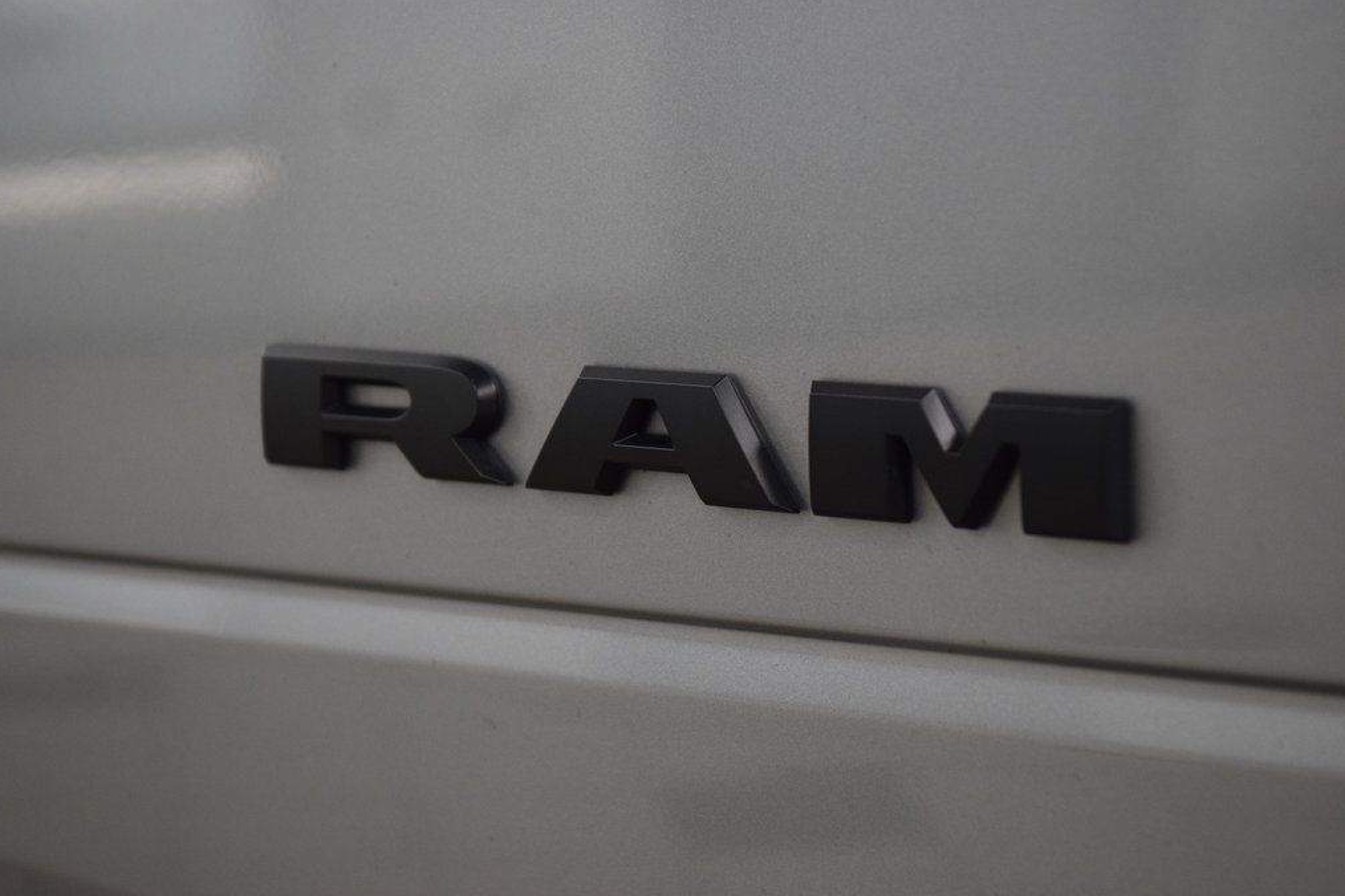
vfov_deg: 12.9
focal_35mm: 106
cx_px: 671
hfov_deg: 19.3
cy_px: 447
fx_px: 3960
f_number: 3.5
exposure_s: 1/125
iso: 1600
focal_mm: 70
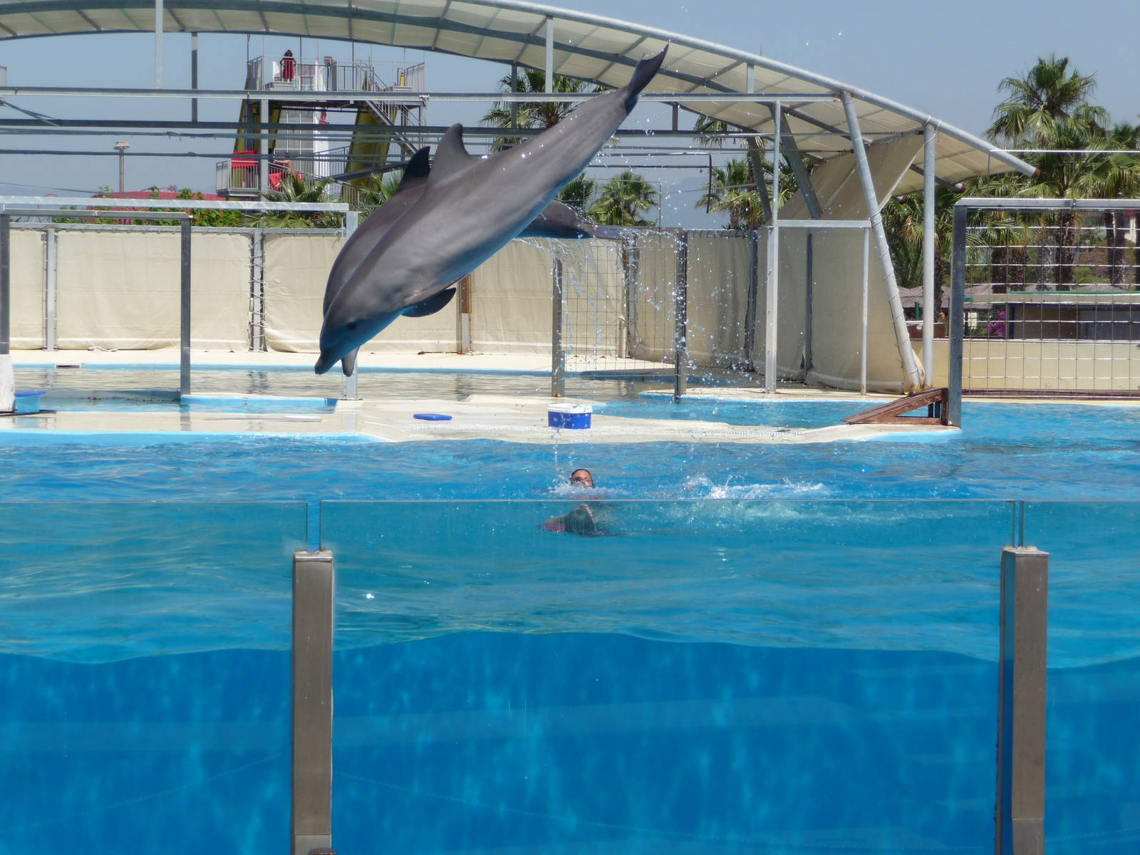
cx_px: 570
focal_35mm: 89
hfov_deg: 22.0
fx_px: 2931
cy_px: 428
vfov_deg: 16.6
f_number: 4.7
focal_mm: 15.2
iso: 100
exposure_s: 1/800
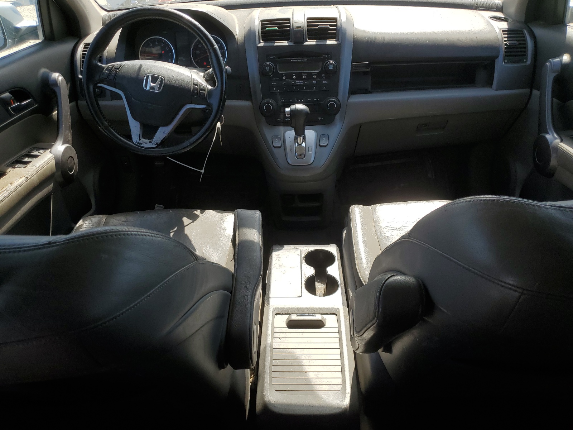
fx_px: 430
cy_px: 215
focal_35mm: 26
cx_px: 286
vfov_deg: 53.1
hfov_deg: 67.3
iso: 50
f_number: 1.5
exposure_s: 1/1000
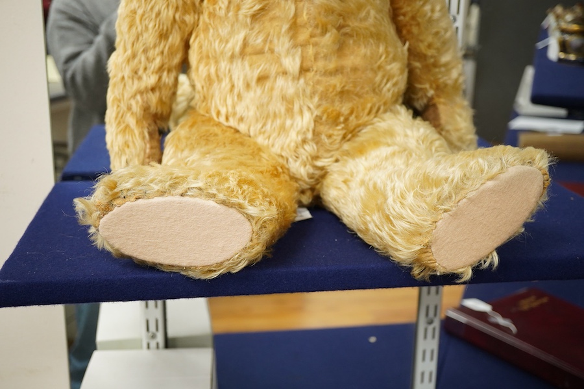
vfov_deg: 29.9
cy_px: 194
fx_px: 730
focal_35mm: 45
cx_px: 292
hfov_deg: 43.6
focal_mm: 30
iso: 1250
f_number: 5.6
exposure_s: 1/125
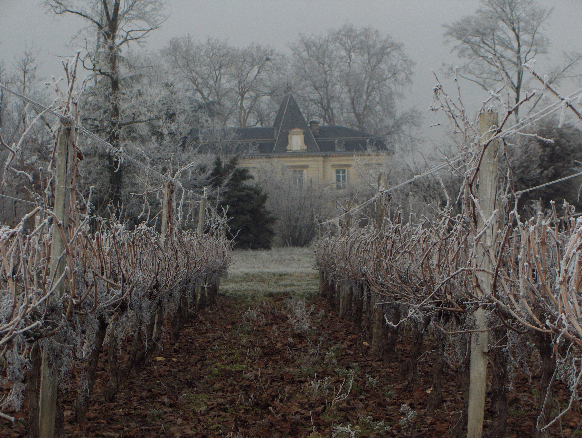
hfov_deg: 16.8
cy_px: 219
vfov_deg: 12.7
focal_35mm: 117
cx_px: 291
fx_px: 1970
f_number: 4.9
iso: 100
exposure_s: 1/714
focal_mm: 24
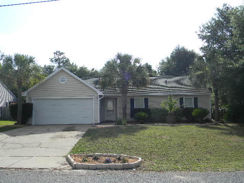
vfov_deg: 39.7
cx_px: 122
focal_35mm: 36
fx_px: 254
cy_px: 92
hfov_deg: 51.4
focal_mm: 6.4
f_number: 3.7
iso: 80
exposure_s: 1/525
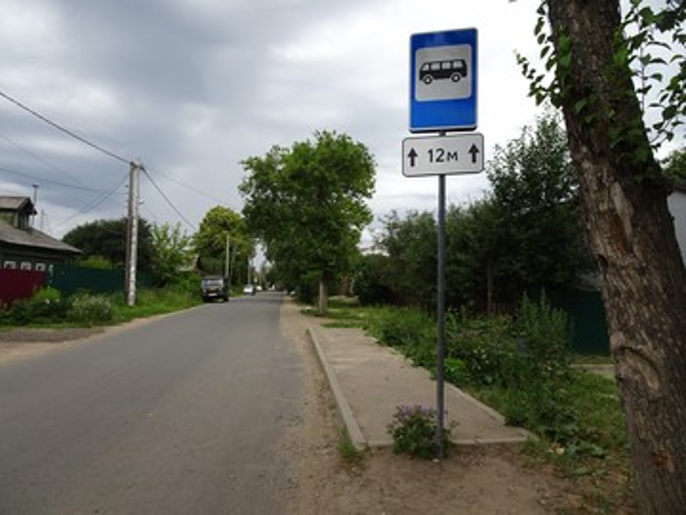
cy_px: 258
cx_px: 343
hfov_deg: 71.6
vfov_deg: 56.8
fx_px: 476
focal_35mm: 24
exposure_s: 1/320
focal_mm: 4.1
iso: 80
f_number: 3.5
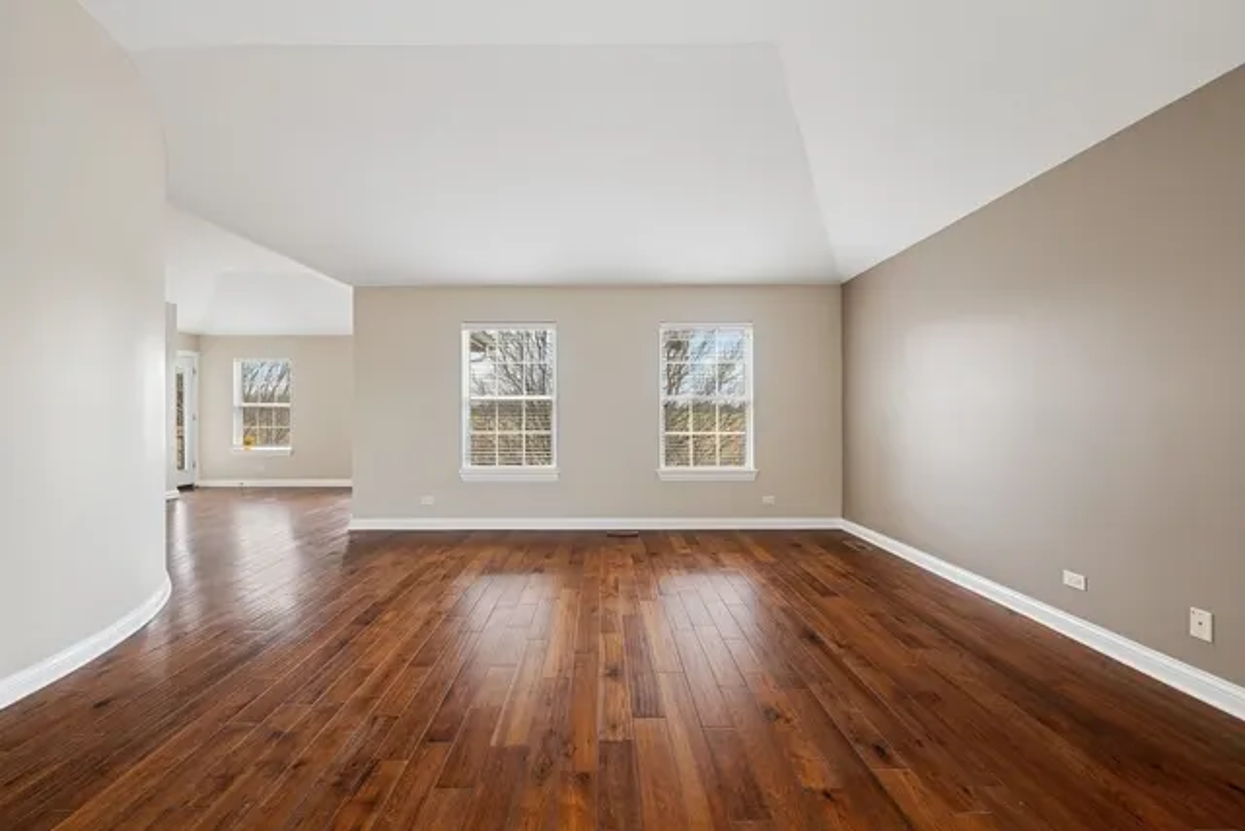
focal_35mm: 14
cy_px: 416
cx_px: 622
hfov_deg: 104.2
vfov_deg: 81.2
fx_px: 484
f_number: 8
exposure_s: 1/6
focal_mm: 14
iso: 200
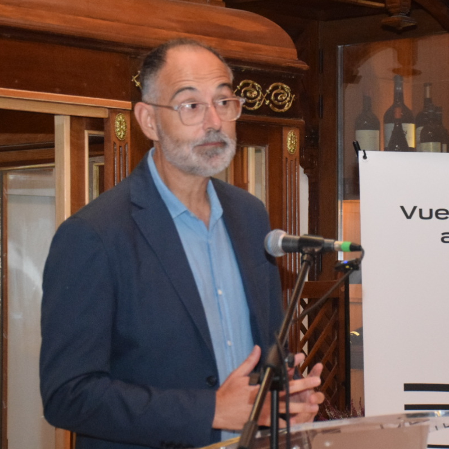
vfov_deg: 14.1
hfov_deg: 14.0
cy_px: 282
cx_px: 385
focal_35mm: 124
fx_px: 1820
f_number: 7.1
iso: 4000
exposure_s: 1/200
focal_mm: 48
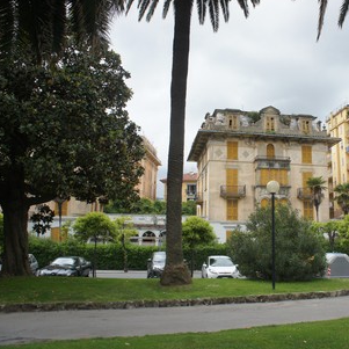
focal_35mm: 35
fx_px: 399
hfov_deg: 45.5
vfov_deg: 47.2
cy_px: 173
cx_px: 263
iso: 320
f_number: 7.1
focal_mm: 18
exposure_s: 1/250
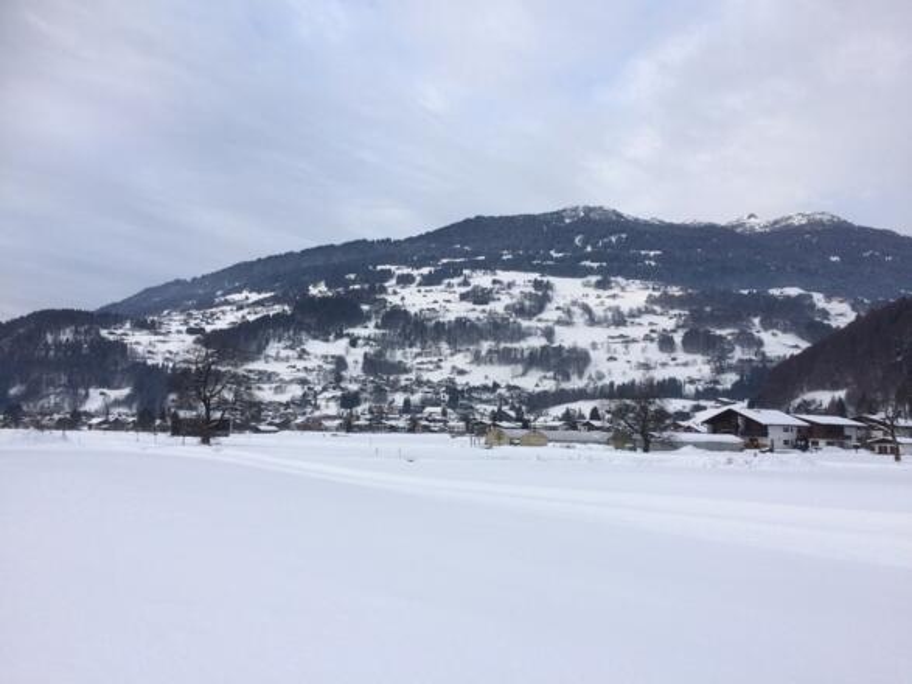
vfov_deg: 48.2
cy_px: 342
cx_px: 456
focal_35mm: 29
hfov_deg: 61.7
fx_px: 764
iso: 32
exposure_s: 1/733
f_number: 2.2
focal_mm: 4.15
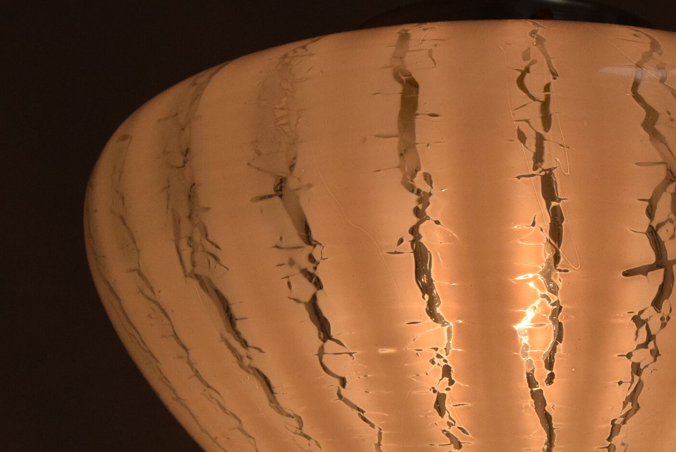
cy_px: 328
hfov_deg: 16.7
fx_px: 2292
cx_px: 506
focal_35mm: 122
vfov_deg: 11.2
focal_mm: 38
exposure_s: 1/500
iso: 1600
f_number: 11
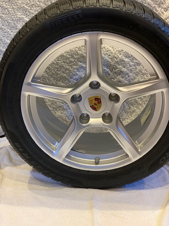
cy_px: 113
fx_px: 338
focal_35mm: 52
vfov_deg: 36.8
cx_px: 84
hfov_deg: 28.0
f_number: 2.4
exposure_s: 1/50
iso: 160
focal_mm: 6
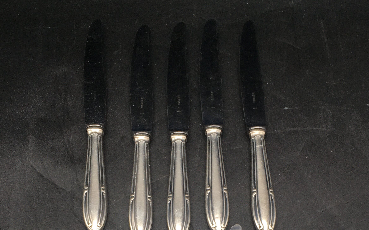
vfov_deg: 22.3
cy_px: 286
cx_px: 196
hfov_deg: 38.2
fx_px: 533
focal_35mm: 53
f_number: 2.2
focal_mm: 4.15
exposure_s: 1/100
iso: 25
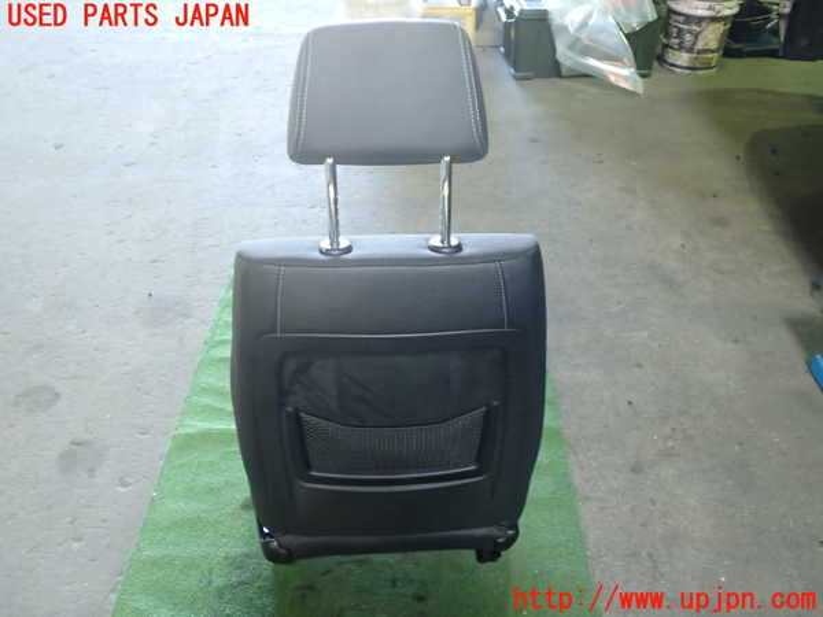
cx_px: 412
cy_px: 308
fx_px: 713
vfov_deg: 46.8
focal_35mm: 30
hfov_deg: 60.0
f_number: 2.3
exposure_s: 1/30
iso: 400
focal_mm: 5.4
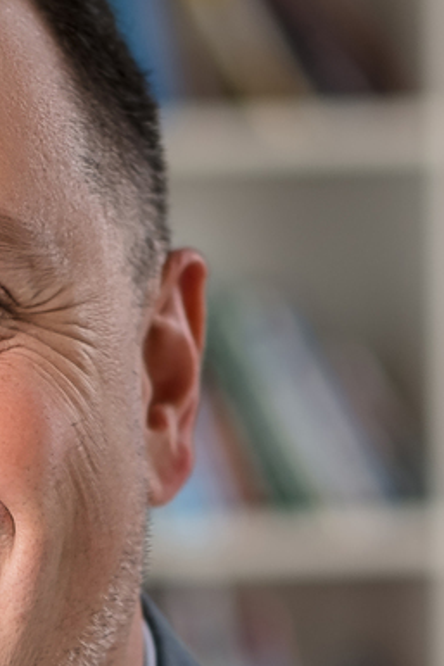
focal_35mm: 350
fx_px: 6480
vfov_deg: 5.8
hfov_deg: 3.9
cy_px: 1275
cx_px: -226
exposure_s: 1/50
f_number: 2
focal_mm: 50
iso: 160
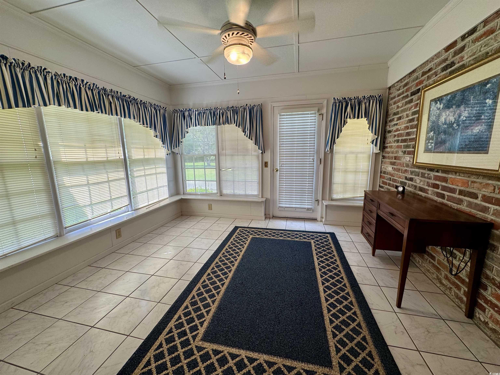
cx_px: 250
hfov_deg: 102.1
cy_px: 188
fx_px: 202
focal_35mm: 14
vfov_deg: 85.7
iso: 50
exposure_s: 1/120
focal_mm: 2.22
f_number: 2.2
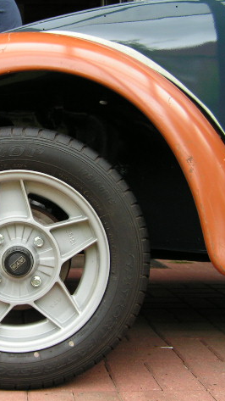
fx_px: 594
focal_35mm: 56
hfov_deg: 20.8
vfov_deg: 37.2
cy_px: 203
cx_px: 4
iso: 80
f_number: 2.8
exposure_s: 1/40
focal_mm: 6.3
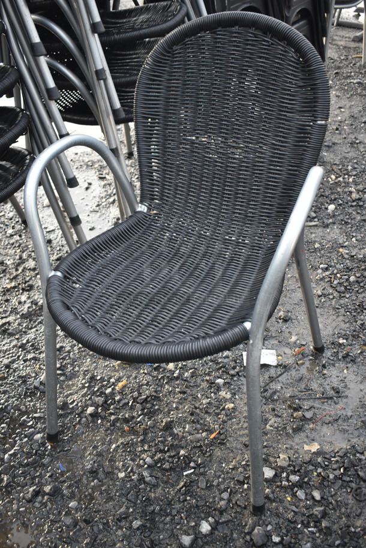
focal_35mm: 36
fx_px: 548
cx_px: 183
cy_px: 274
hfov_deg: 36.9
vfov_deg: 53.1
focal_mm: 24
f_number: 4
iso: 640
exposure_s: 1/250
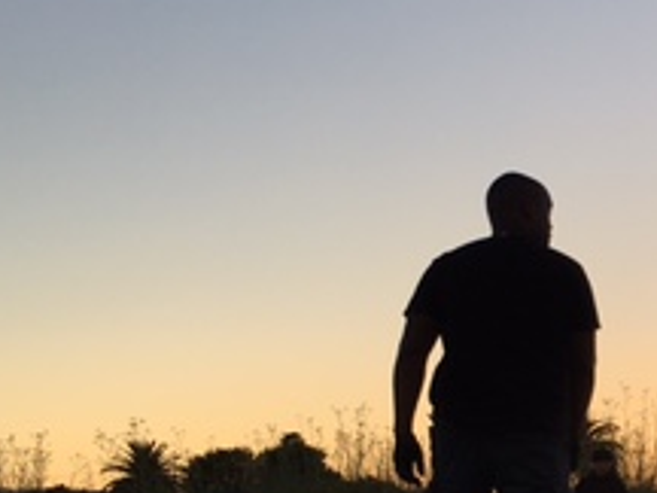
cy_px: 441
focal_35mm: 86
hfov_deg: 21.4
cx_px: 748
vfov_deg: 16.9
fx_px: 1632
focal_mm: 4.15
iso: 25
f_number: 2.2
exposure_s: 1/472
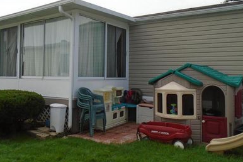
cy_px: 69
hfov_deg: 54.2
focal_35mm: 35
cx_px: 103
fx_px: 236
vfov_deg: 37.8
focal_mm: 4.6
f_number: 3.2
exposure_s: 1/1000
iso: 100
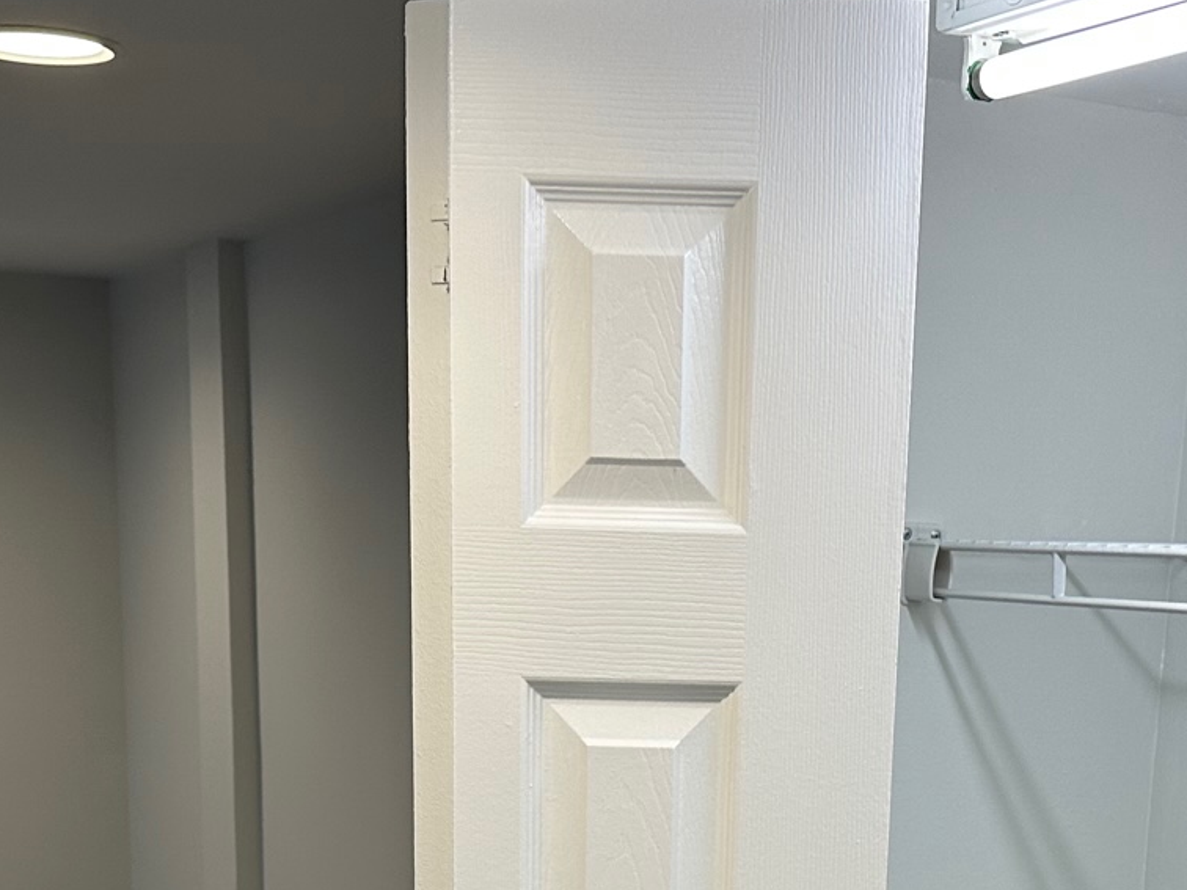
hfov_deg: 30.2
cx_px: 670
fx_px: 2195
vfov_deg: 21.5
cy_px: 1028
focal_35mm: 64
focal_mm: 6.86
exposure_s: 1/120
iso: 125
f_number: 1.78
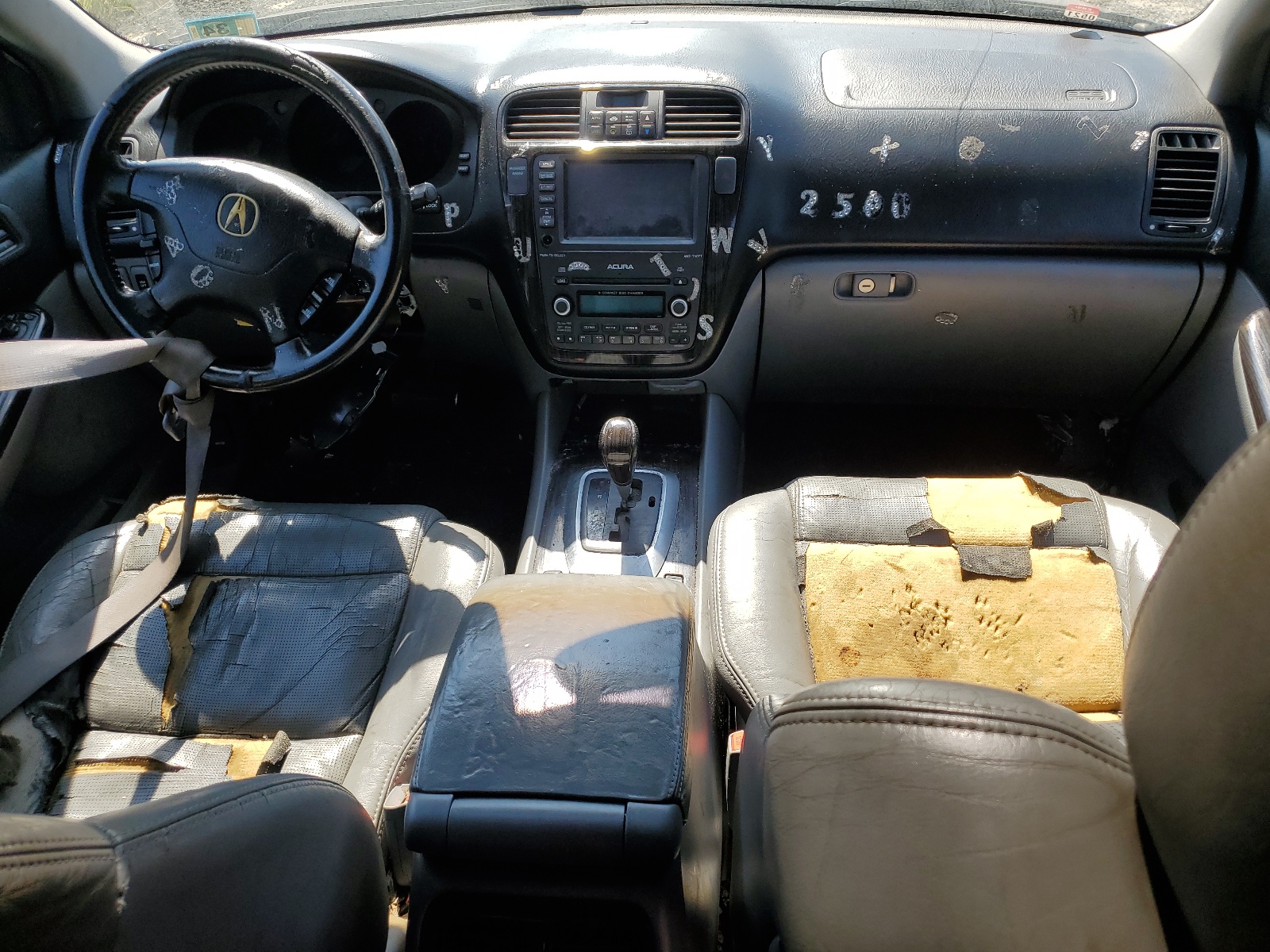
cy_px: 476
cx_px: 635
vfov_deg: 53.1
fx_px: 954
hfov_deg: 67.3
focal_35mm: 26
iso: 50
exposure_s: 1/833
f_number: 1.5
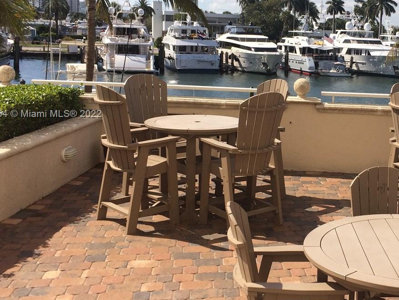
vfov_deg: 27.5
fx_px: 611
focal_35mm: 53
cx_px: 321
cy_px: 115
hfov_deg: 35.0
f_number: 2.2
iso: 40
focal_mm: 4.15
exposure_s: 1/2933
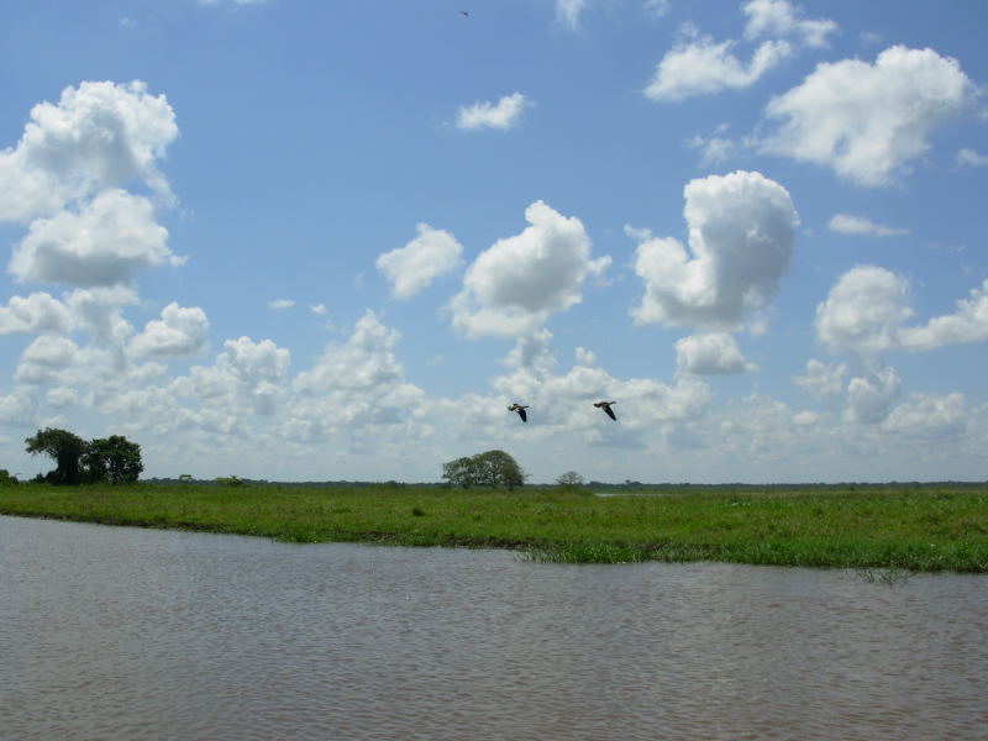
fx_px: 1085
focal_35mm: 38
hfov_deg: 49.0
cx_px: 494
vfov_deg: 37.7
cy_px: 370
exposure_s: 1/1054
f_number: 4.9
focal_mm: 6.3
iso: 50
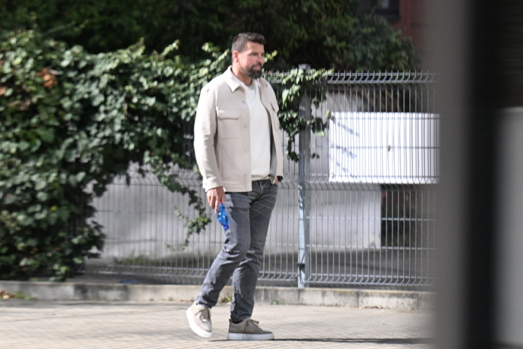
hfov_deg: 7.9
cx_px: 262
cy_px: 174
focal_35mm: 262
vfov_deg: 5.2
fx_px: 3806
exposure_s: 1/8000
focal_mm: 175
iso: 2500
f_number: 4.5
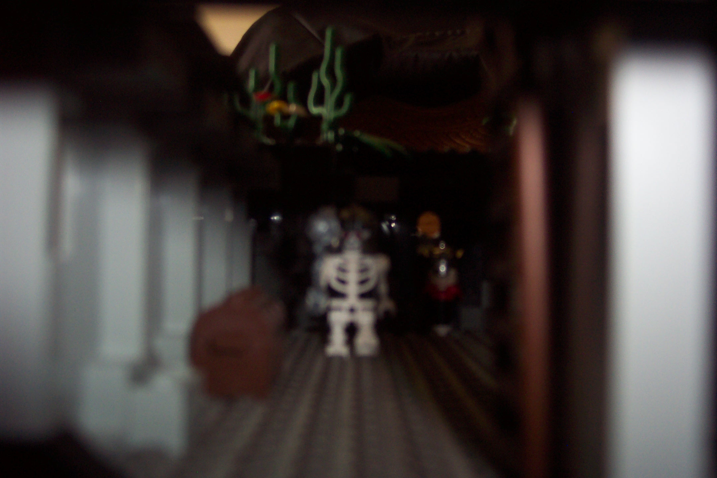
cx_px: 358
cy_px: 239
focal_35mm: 38
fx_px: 757
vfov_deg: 35.1
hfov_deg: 50.7
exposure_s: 1/30
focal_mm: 8
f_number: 2.8
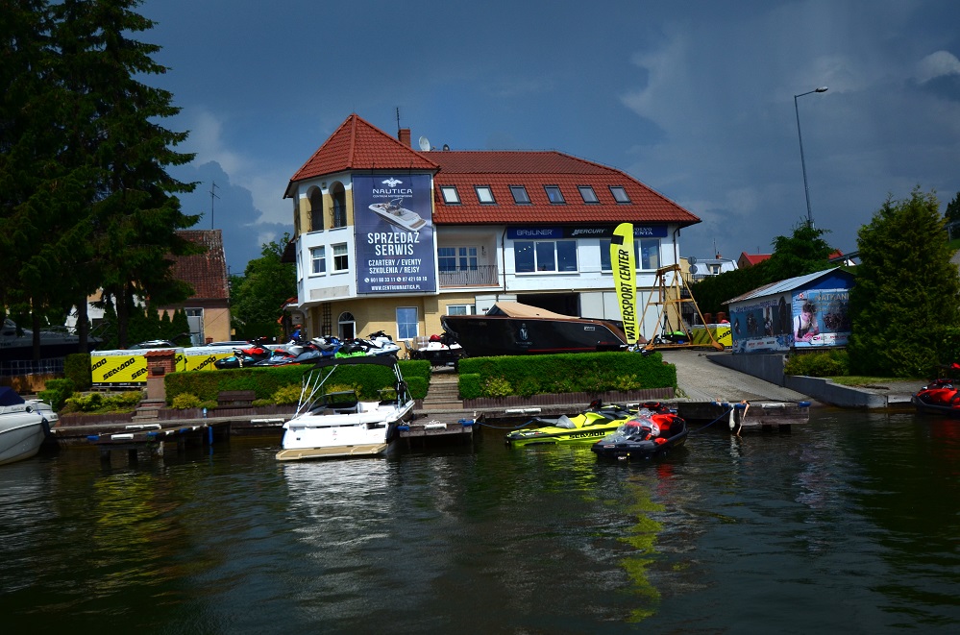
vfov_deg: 36.7
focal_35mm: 36
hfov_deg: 53.2
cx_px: 480
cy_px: 318
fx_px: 958
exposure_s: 1/8000
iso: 200
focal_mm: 24
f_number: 4
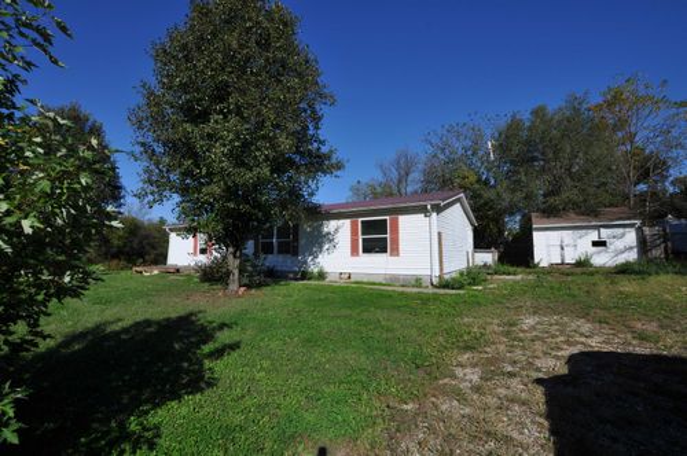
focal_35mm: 15
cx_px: 344
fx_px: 286
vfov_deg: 77.2
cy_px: 228
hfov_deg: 100.5
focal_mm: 10
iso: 200
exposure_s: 1/400
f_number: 10
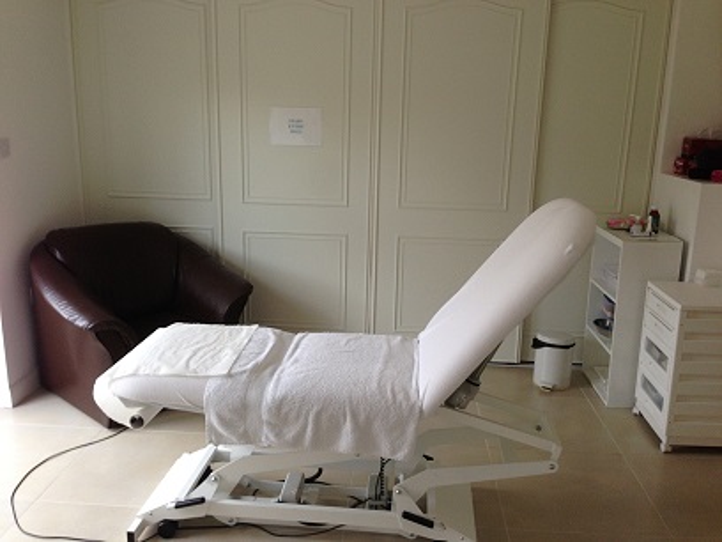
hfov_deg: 55.4
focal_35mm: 33
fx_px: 688
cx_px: 361
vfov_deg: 42.9
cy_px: 271
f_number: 2.4
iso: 64
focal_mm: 4.13
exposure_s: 1/20
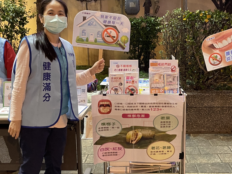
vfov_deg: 30.9
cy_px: 97
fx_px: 315
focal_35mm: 47
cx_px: 140
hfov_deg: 40.2
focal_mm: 5.1
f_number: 1.6
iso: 500
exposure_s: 1/40
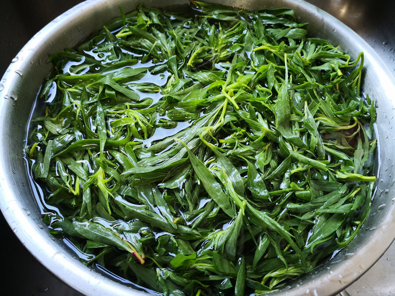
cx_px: 198
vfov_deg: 51.4
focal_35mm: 27
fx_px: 308
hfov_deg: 65.3
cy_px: 148
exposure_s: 1/33.3
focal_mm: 3.95
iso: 160
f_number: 1.6
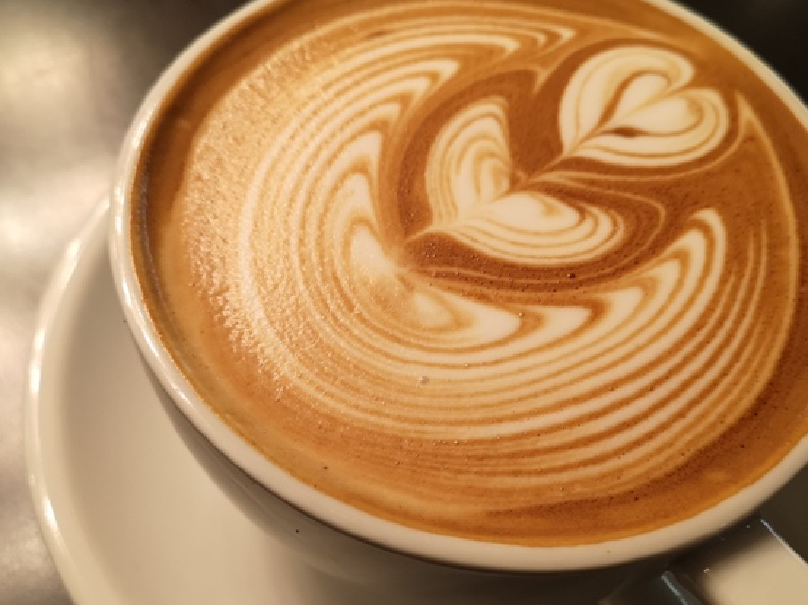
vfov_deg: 36.6
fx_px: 910
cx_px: 442
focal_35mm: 39
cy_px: 376
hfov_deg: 47.8
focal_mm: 3.95
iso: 160
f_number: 1.8
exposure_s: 1/30
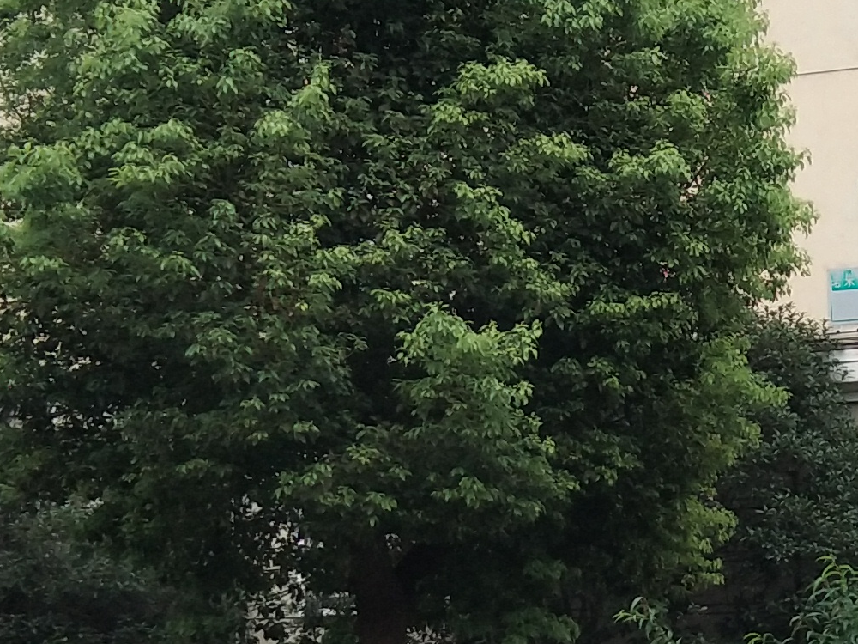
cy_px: 811
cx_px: 1164
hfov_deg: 14.5
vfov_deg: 11.2
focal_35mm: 129
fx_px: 3197
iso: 50
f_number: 2.2
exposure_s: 1/725
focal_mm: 3.69
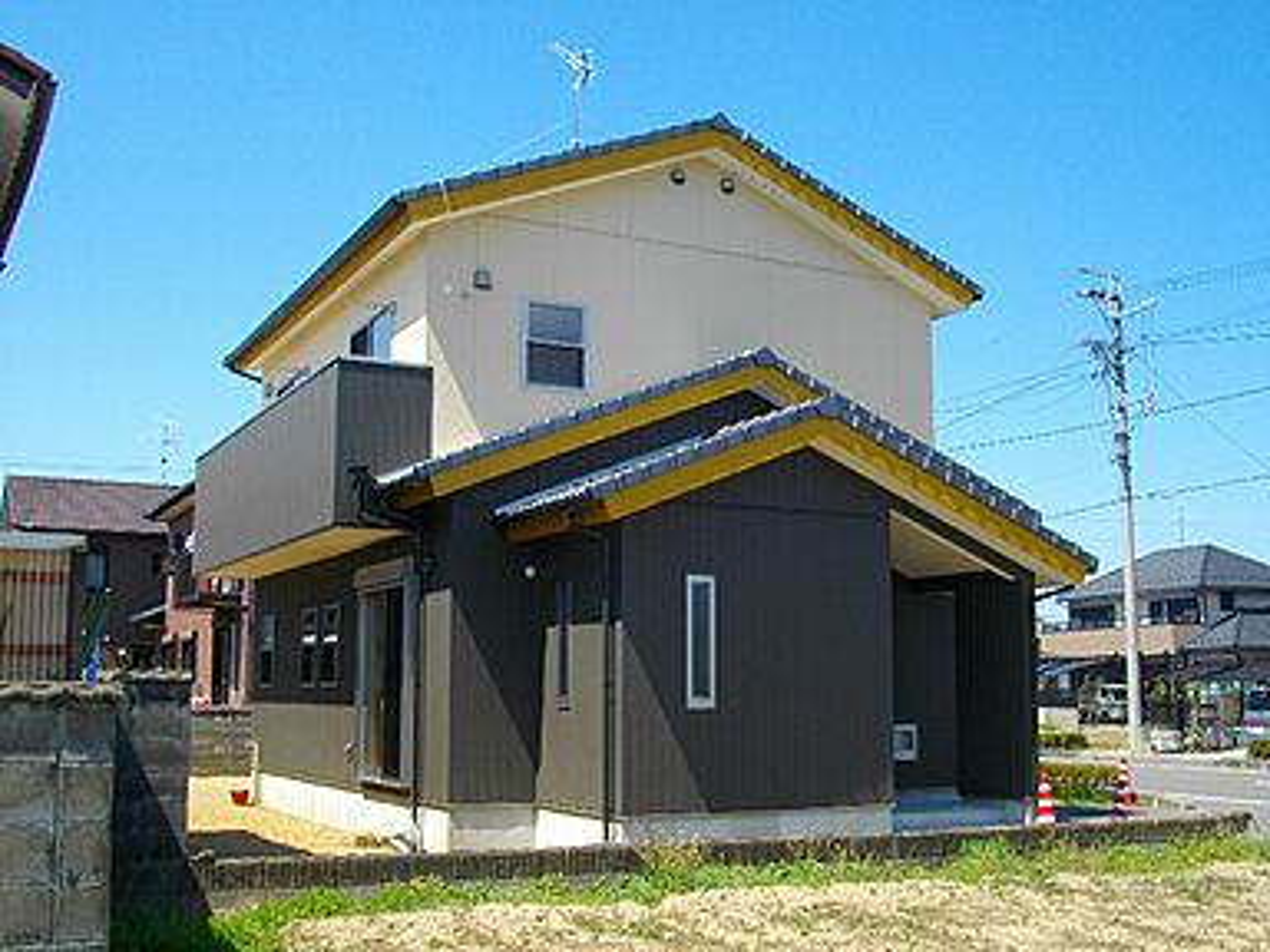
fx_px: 1468
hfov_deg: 46.8
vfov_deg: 36.0
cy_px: 476
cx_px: 635
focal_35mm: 40
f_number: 6.3
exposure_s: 1/200
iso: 100
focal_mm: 7.1
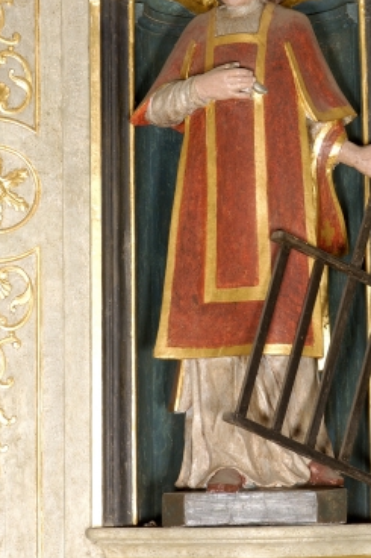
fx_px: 2259
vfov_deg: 14.0
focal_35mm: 146
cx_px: 250
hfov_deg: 9.4
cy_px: 191
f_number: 13
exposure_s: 1/30
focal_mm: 70
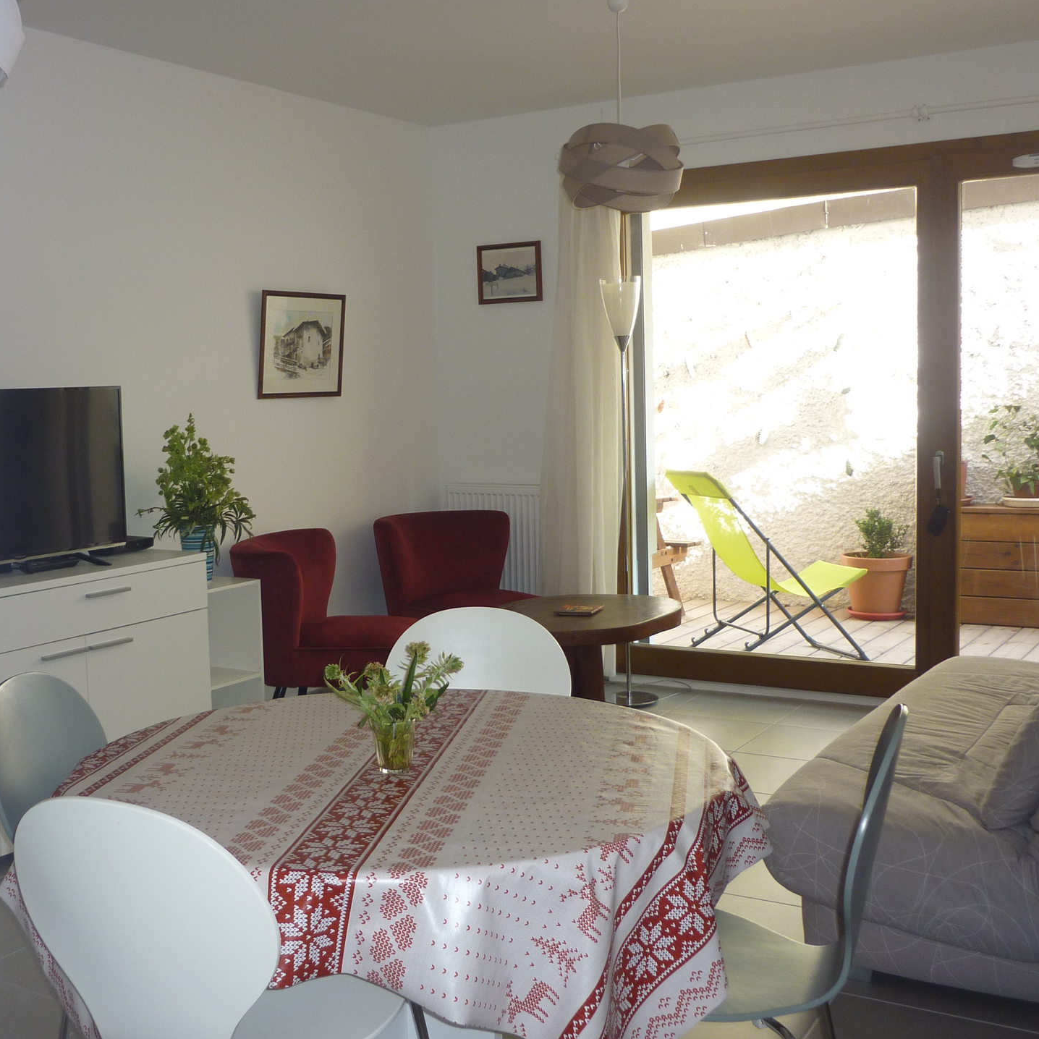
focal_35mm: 39
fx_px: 1324
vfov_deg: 42.8
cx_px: 409
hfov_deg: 42.6
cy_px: 519
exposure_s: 1/30
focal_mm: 5.5
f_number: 2.8
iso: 100
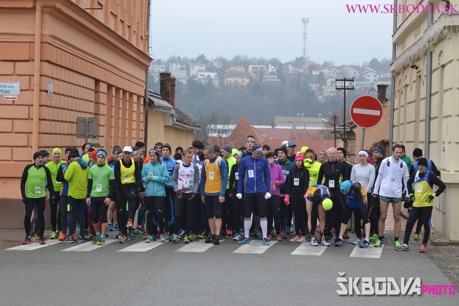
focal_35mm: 105
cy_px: 153
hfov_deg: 19.5
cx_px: 230
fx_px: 1338
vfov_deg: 13.0
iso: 400
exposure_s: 1/250
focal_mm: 70
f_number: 4
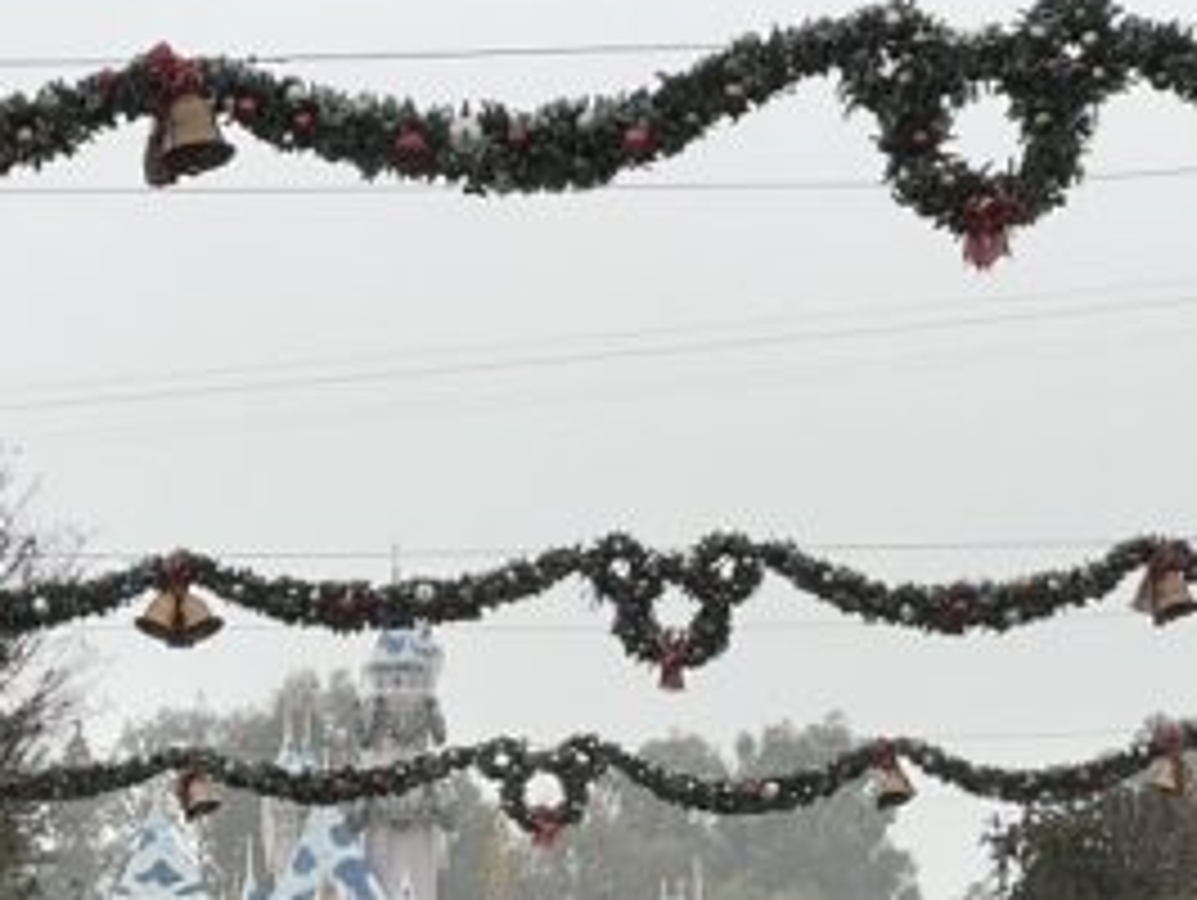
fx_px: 7684
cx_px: 603
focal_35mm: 222
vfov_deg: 6.6
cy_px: 1156
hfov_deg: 8.9
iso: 40
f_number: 2.8
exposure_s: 1/122
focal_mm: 9
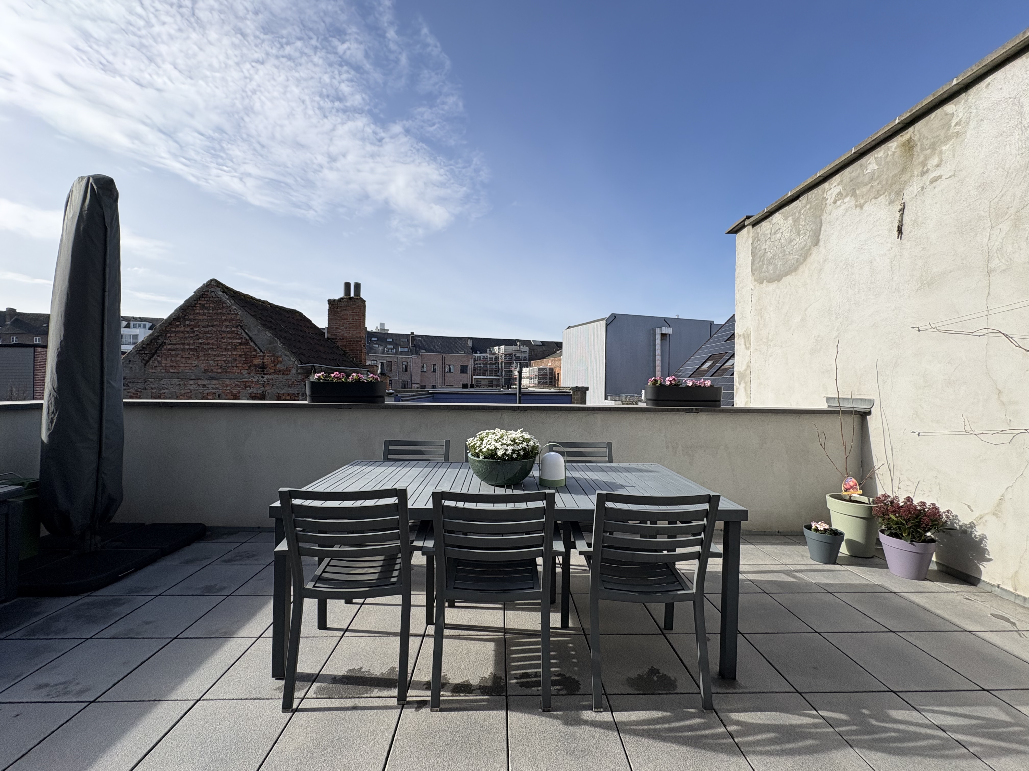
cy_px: 386
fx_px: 416
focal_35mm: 14
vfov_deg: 85.7
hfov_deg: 102.1
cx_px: 514
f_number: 2.2
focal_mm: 2.22
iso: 50
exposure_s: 1/1672
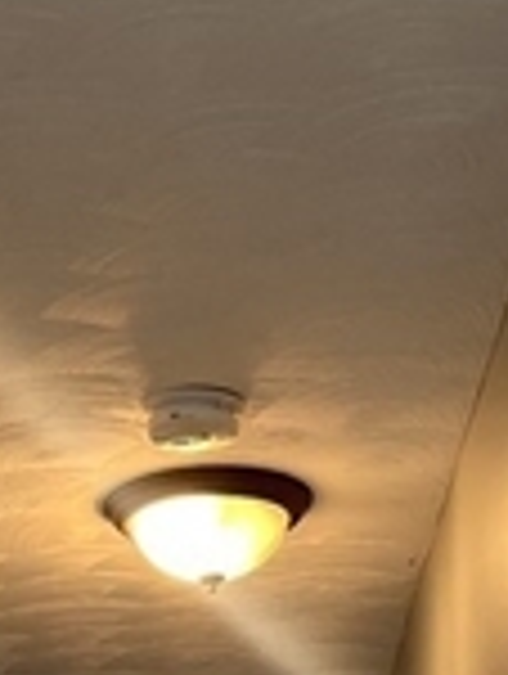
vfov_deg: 13.2
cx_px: 103
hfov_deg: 11.1
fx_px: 2595
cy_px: 1264
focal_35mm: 133
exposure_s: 1/60
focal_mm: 5.1
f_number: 1.6
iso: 160
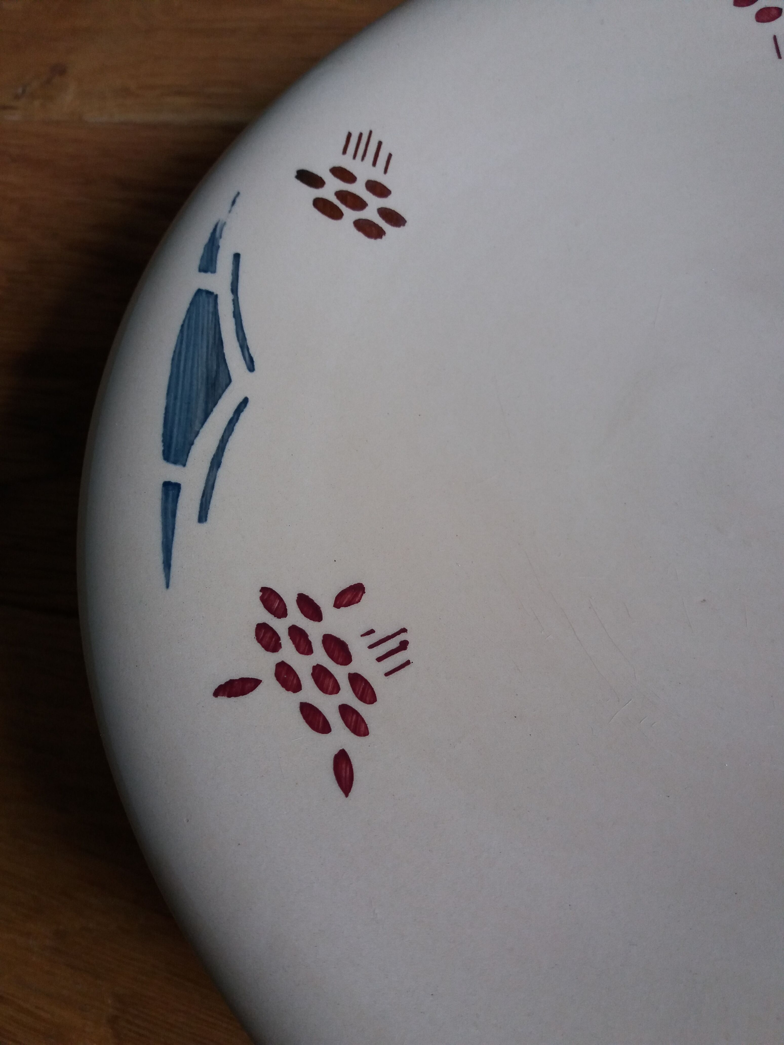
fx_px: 846
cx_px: 392
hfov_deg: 49.7
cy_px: 522
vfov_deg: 63.4
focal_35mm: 28
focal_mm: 3.7
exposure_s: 1/50
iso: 100
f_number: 1.9
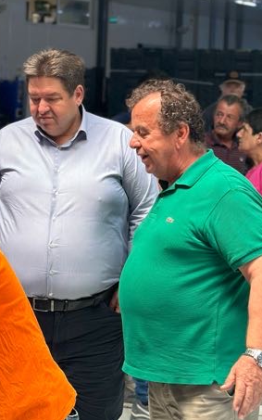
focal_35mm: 94
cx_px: 54
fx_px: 1074
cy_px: 146
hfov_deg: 13.8
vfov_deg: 22.0
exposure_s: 1/141
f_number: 1.78
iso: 64
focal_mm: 6.86
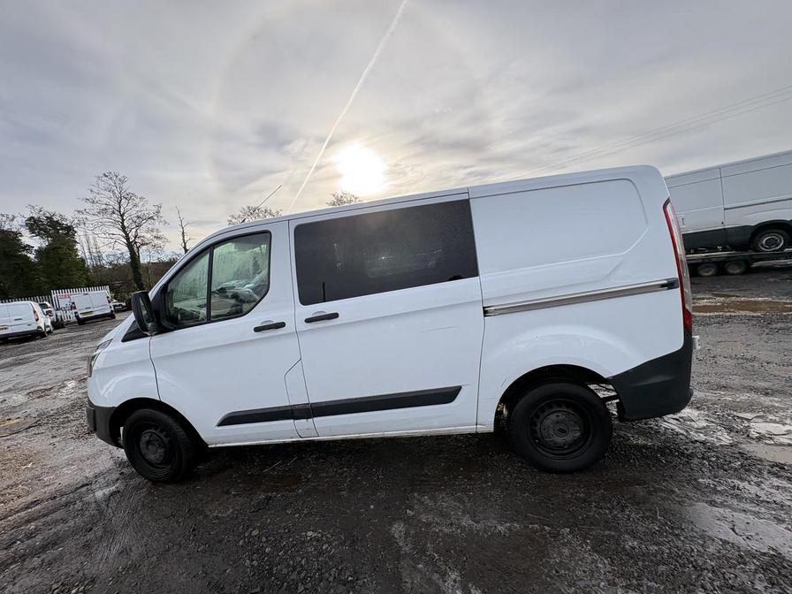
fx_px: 320
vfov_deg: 85.7
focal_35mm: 14
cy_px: 297
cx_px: 396
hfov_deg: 102.1
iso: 40
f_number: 2.2
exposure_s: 1/879
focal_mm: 2.22
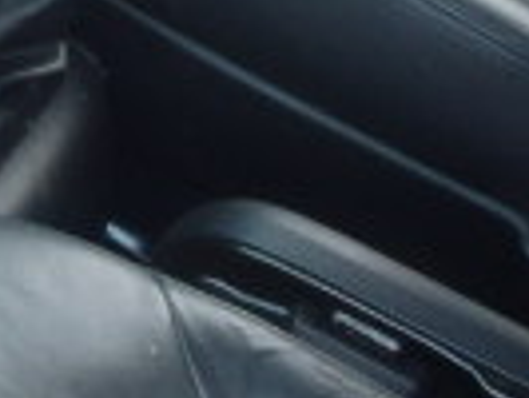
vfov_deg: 10.3
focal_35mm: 135
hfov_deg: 12.1
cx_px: -676
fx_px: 2065
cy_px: -362
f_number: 3.9
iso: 200
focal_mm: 5
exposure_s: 1/60
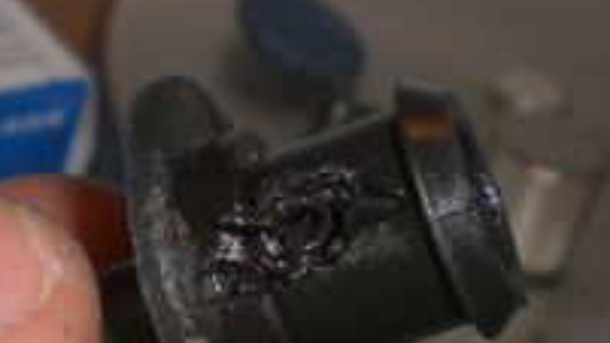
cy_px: 222
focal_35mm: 132
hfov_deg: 16.3
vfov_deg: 9.2
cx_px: 331
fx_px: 2135
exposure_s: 1/60
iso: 50
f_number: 4.4
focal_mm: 6.3
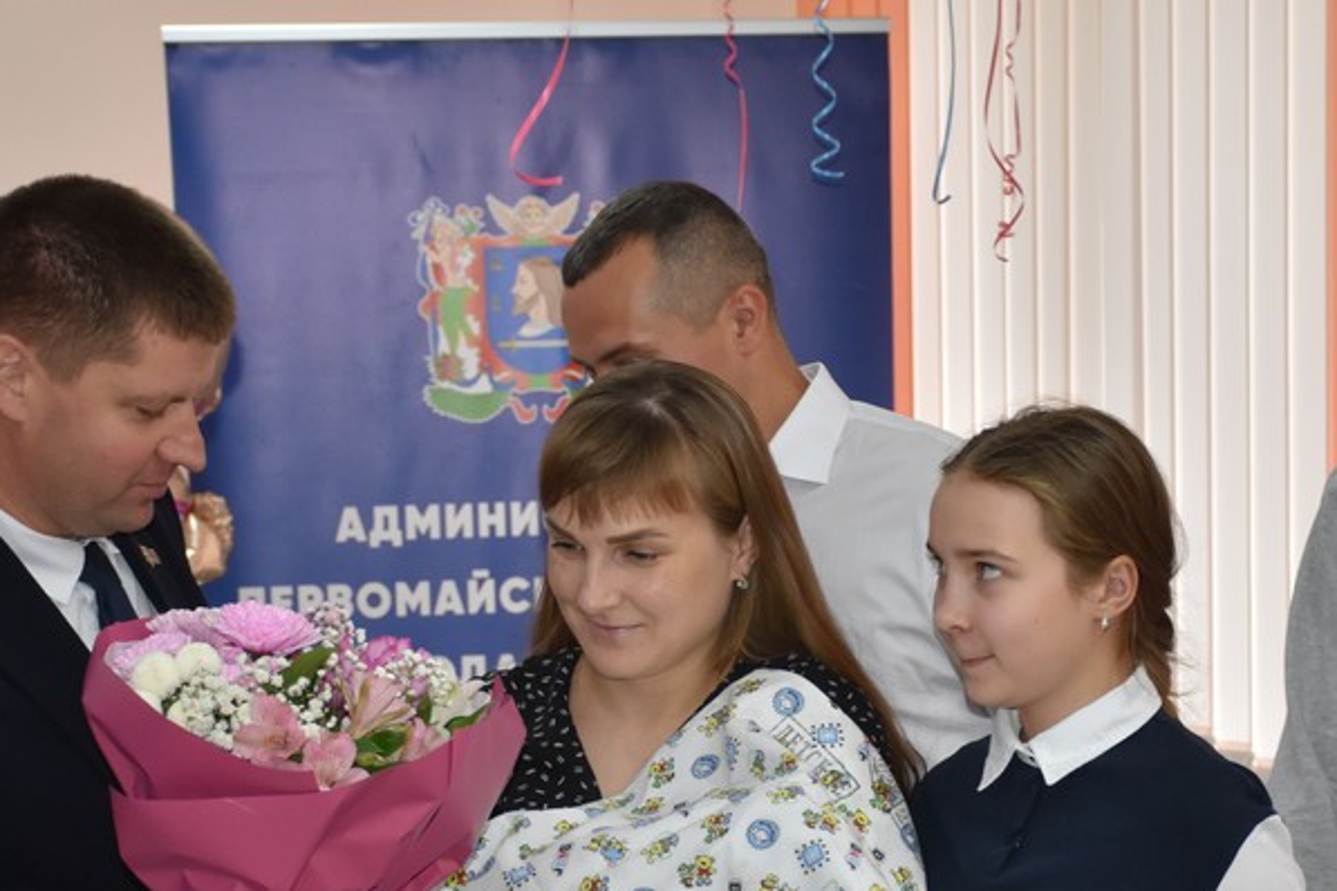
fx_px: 4011
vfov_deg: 12.6
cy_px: 684
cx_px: 802
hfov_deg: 18.9
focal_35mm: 108
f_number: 4.5
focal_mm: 42
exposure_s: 1/160
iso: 800
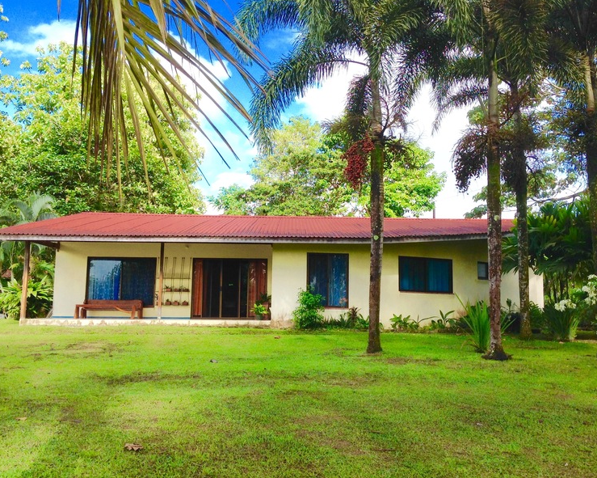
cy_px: 237
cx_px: 306
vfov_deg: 40.1
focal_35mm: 37
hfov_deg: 49.1
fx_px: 654
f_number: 2.4
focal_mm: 4.28
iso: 50
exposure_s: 1/817
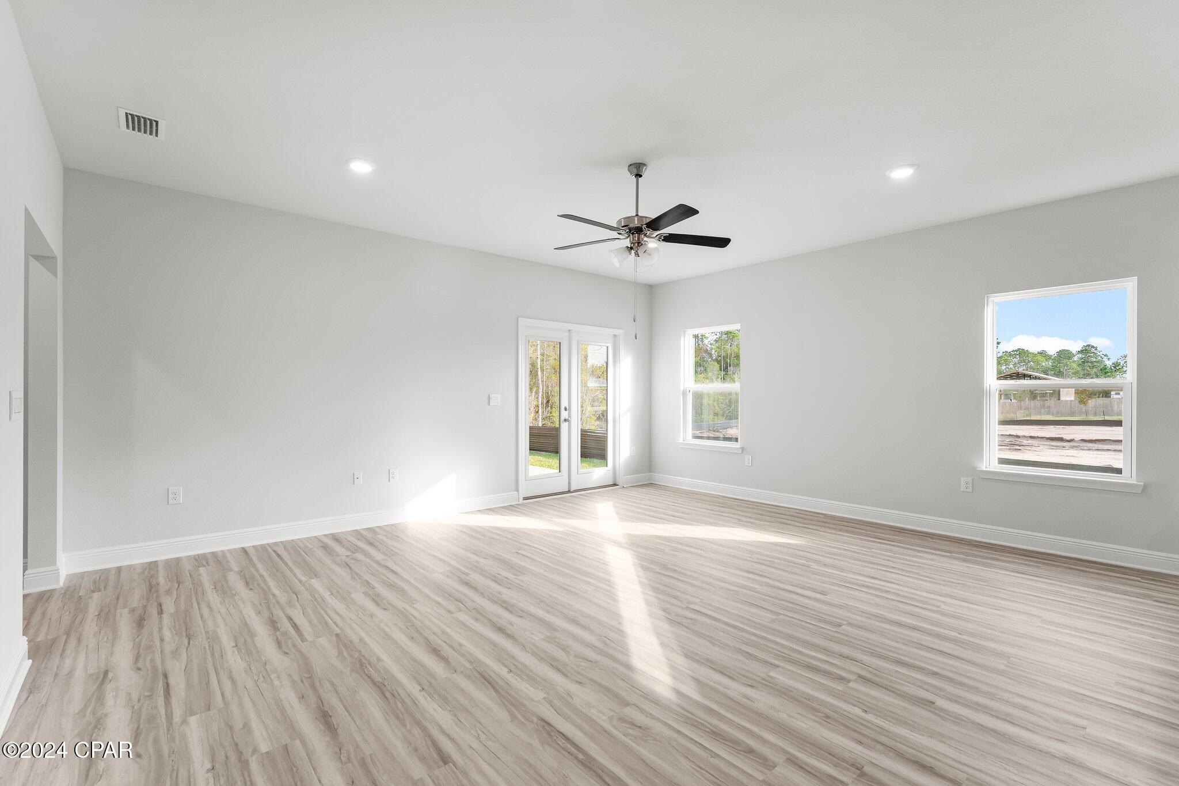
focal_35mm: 16
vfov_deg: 75.1
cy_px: 393
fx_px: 511
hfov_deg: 98.2
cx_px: 590
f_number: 8
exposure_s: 1/4
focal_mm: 15.6
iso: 400
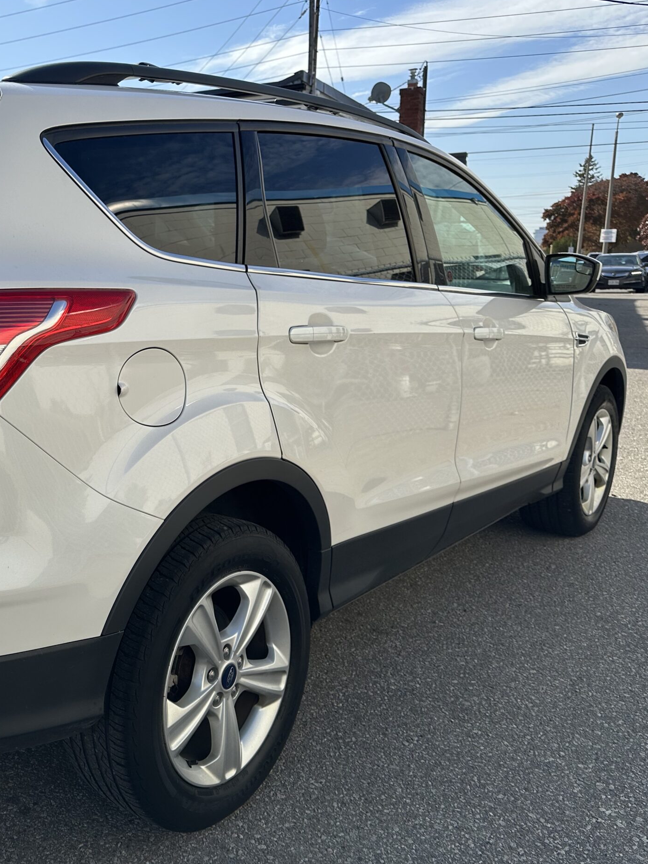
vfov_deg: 55.4
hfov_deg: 40.3
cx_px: 87
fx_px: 824
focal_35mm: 33
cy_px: 439
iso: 80
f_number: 1.78
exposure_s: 1/3155
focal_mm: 6.86
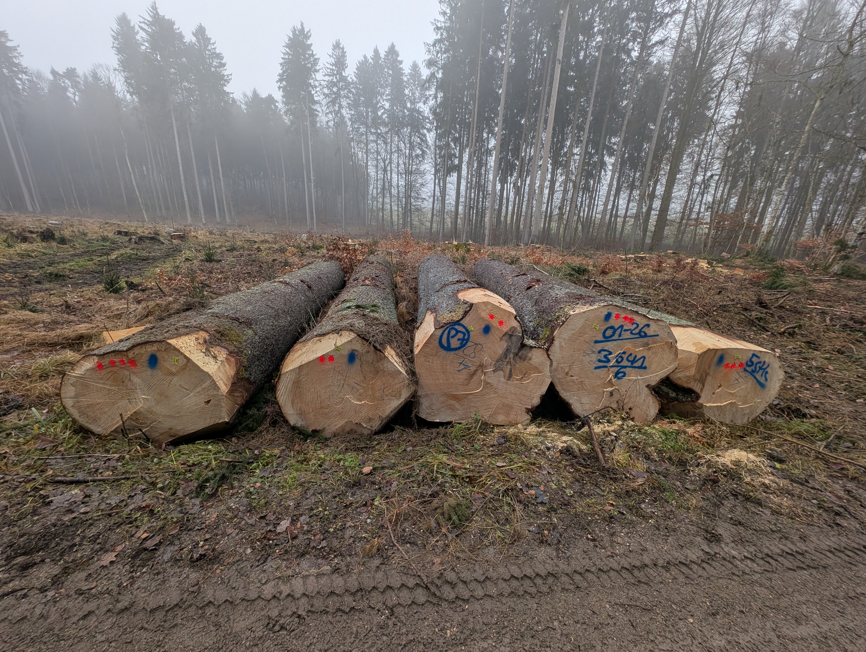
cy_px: 326
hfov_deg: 110.5
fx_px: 301
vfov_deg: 94.6
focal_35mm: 12
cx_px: 433
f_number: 1.95
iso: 66
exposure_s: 1/144
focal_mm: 2.23
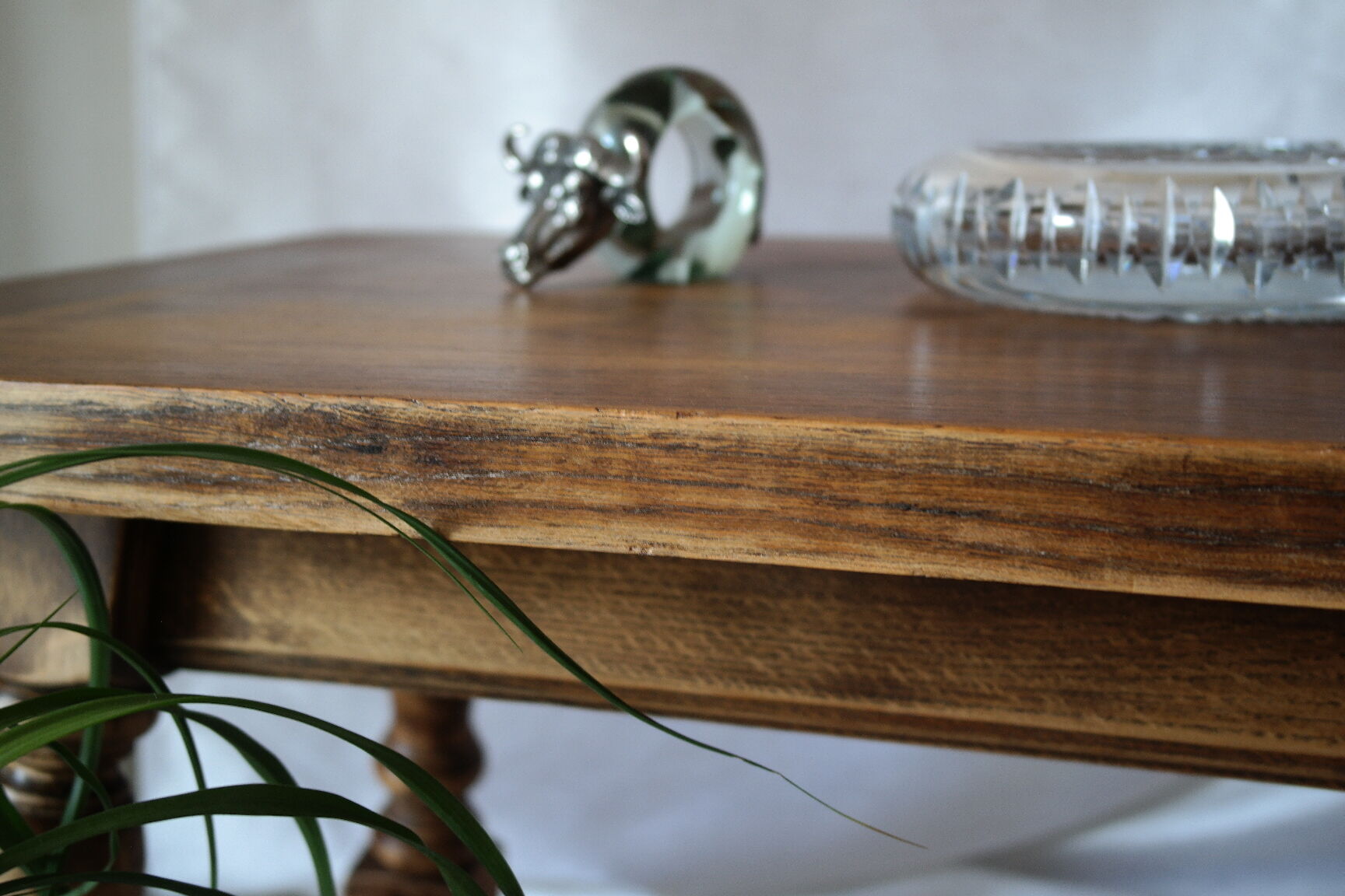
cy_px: 448
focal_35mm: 46
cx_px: 672
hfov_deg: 42.7
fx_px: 1718
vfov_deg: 29.2
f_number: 5.6
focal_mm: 30
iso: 200
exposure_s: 1/30
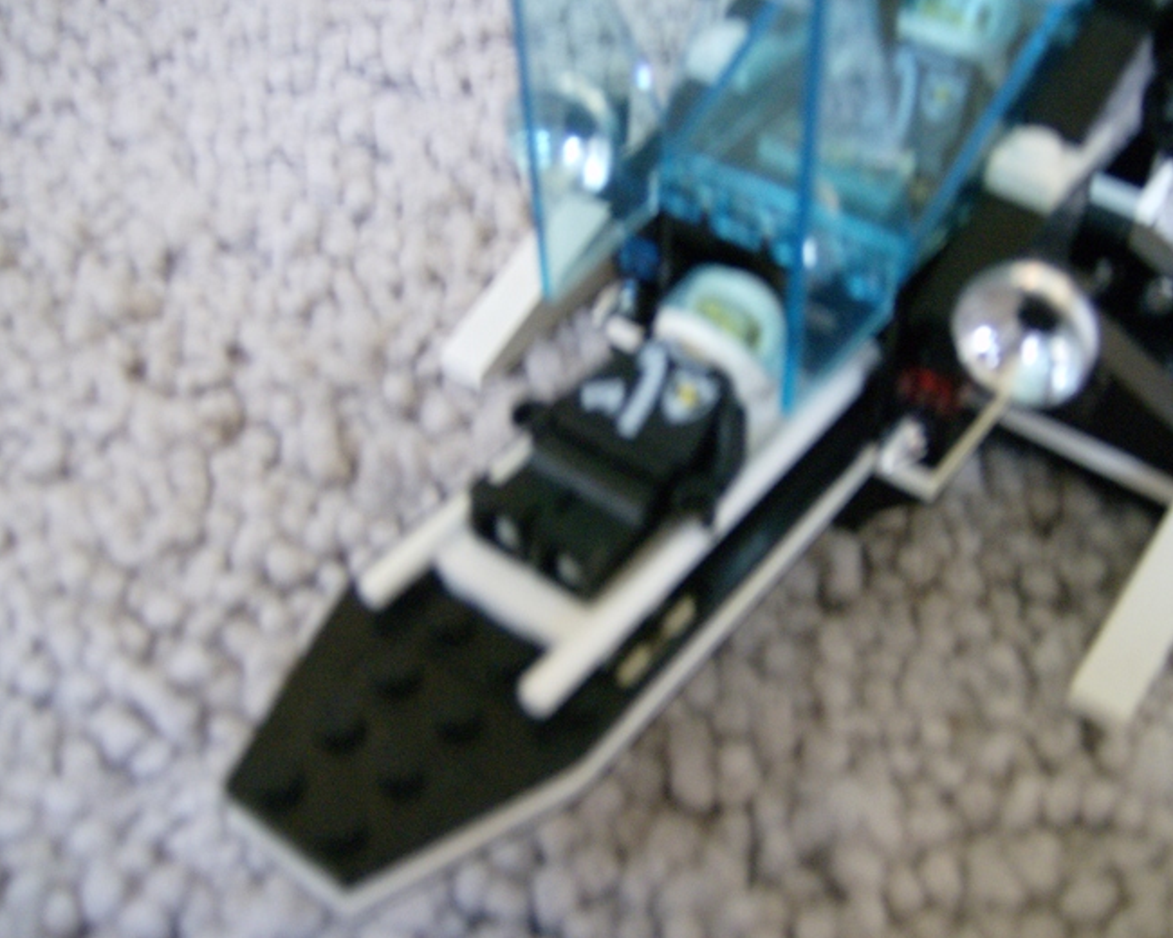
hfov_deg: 47.9
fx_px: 1319
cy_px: 465
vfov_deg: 39.2
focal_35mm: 38
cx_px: 628
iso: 200
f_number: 2.8
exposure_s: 1/4.78
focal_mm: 6
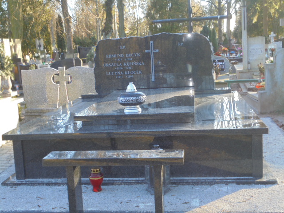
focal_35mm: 49
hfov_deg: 38.9
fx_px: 402
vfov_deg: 29.7
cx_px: 142
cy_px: 106
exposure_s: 1/30
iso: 100
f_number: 4.8
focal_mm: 8.9
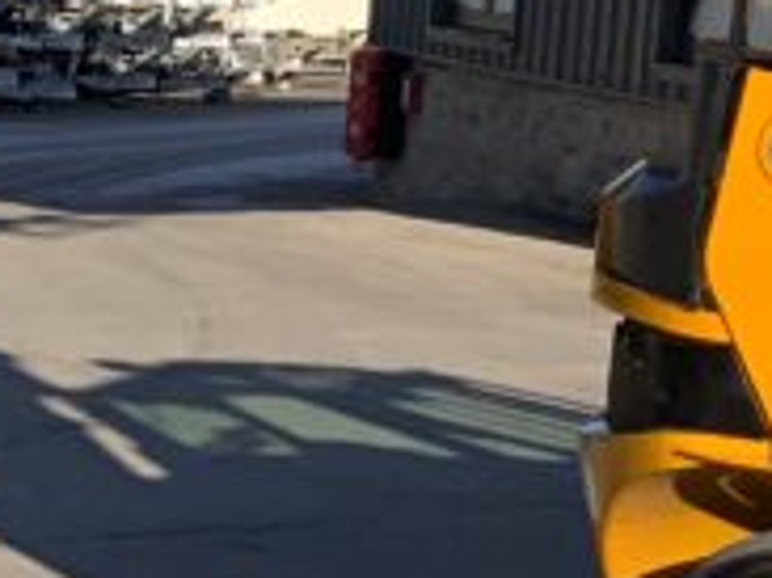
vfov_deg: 8.7
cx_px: 1831
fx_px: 3611
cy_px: -527
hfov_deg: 10.5
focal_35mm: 162
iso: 16
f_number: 1.8
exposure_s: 1/1730
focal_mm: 3
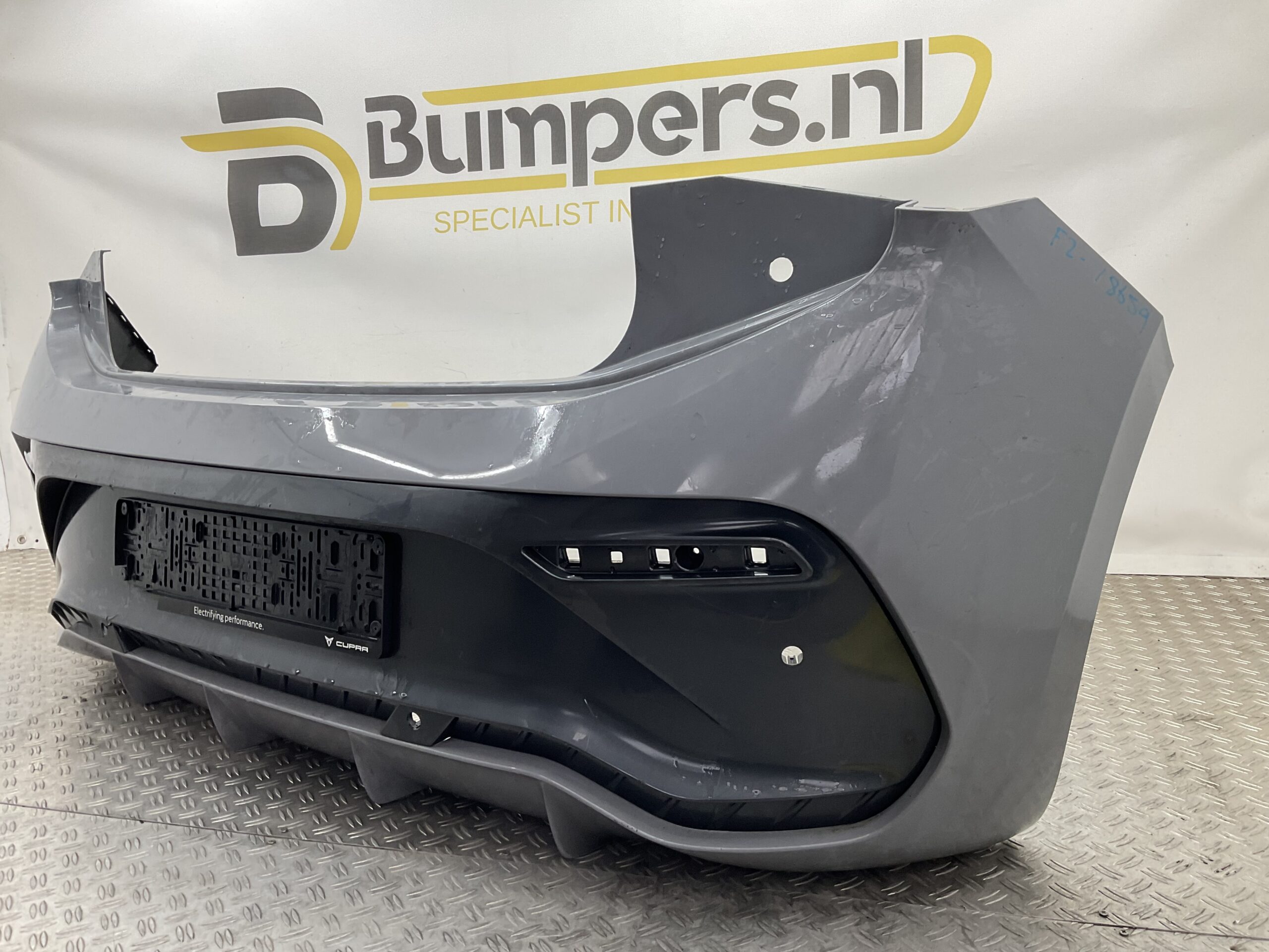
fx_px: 1063
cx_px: 634
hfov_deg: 61.7
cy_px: 476
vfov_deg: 48.2
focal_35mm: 29
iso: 32
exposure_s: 1/100
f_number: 1.8
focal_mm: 3
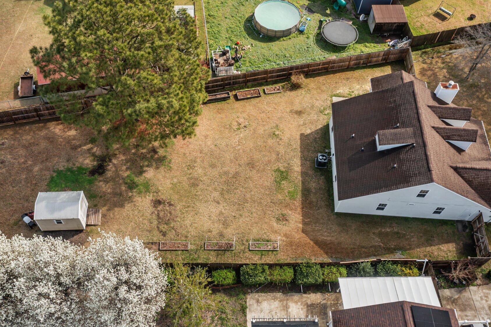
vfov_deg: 38.8
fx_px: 463
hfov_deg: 55.8
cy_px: 171
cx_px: 233
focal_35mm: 34
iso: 100
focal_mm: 10.26
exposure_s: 1/120
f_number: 4
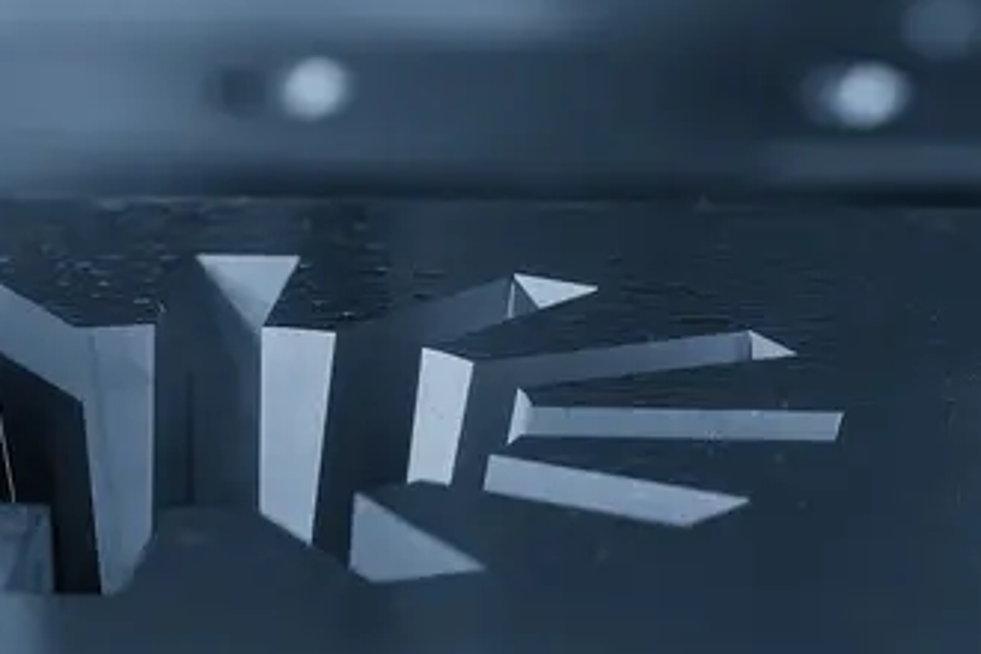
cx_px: 164
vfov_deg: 6.1
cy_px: -28
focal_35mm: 224
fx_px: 6104
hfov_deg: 9.2
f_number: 6.3
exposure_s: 1/125
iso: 2500
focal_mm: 68
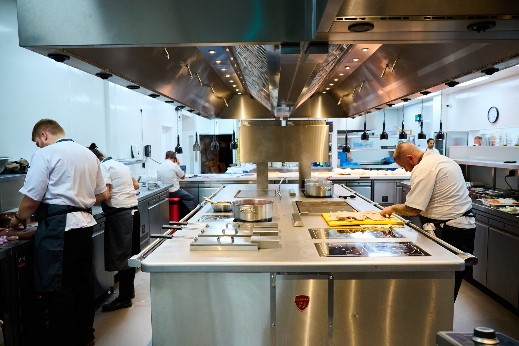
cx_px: 260
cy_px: 173
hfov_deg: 70.5
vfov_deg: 50.4
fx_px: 367
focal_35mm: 26
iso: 2000
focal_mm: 25.5
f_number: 4
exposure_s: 1/400
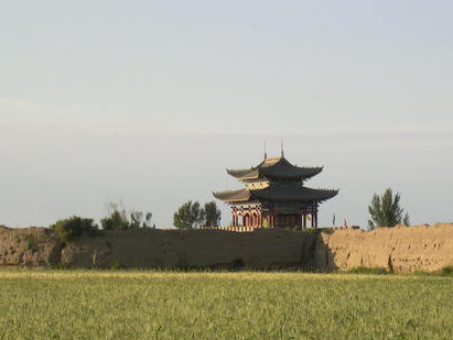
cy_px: 279
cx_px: 310
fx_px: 2541
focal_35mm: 194
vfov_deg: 7.7
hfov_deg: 10.2
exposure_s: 1/265
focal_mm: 24
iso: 100
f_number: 4.9
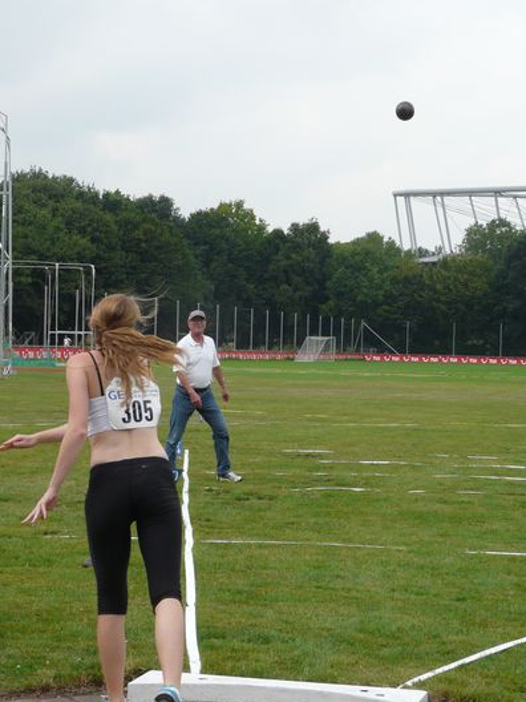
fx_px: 1742
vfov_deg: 22.7
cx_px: 298
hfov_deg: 17.2
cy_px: 399
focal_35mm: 86
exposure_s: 1/500
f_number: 3.2
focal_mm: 11.7
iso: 125
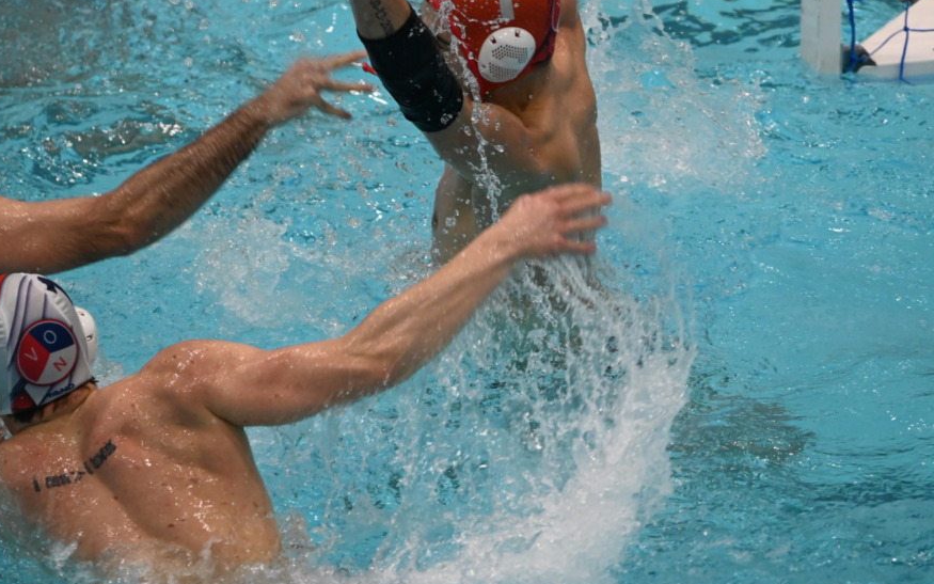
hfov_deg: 3.4
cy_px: 175
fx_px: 15936
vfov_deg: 2.1
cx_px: 533
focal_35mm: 626
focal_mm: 420
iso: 6400
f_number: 6
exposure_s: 1/800
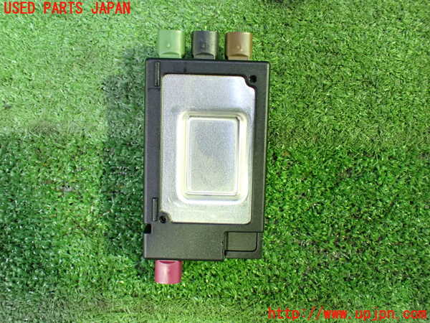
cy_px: 162
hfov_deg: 60.0
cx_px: 215
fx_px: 373
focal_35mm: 30
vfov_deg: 46.8
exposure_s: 1/30
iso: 800
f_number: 2.3
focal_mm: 5.4
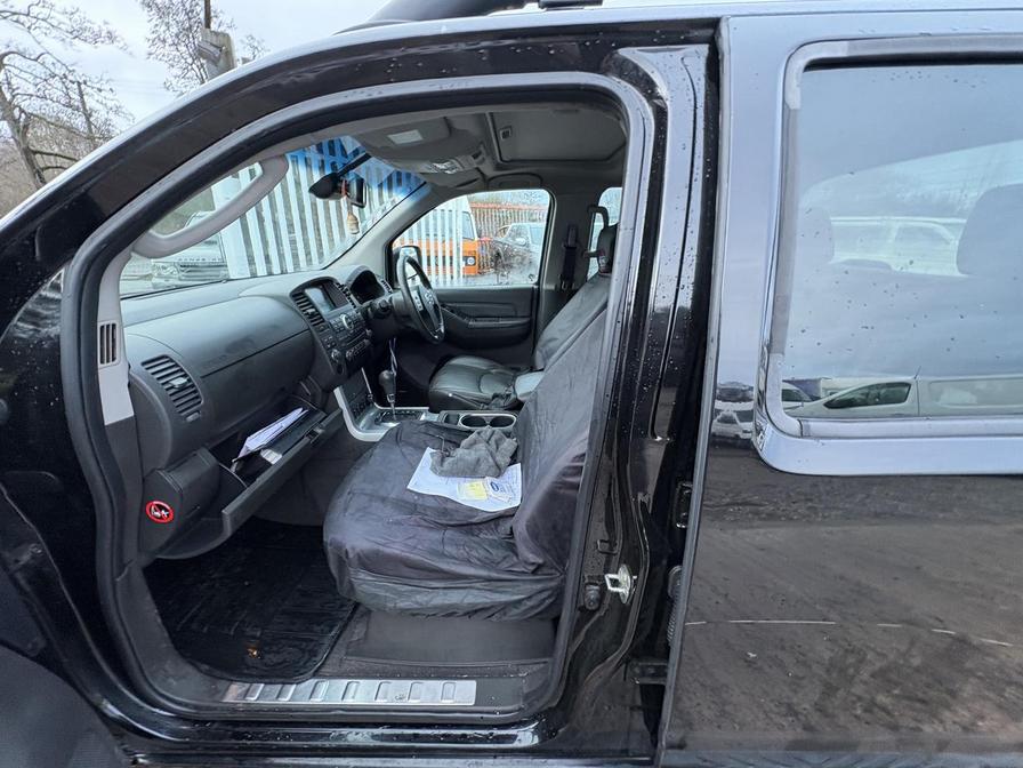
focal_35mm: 14
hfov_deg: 102.1
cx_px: 512
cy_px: 384
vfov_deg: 85.7
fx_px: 414
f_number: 2.2
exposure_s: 1/68
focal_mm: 2.22
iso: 250
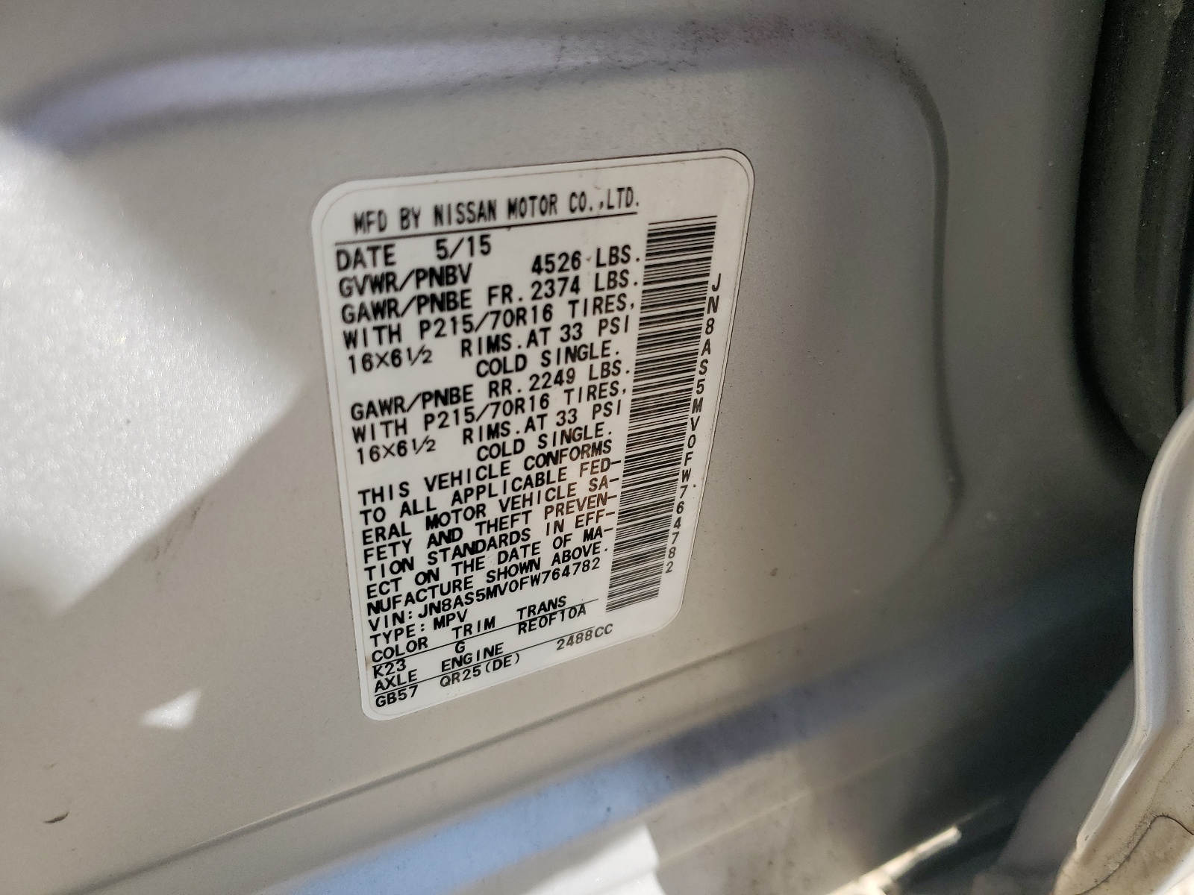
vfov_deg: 53.1
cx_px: 597
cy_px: 448
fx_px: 897
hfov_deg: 67.3
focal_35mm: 26
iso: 50
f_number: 1.5
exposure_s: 1/714
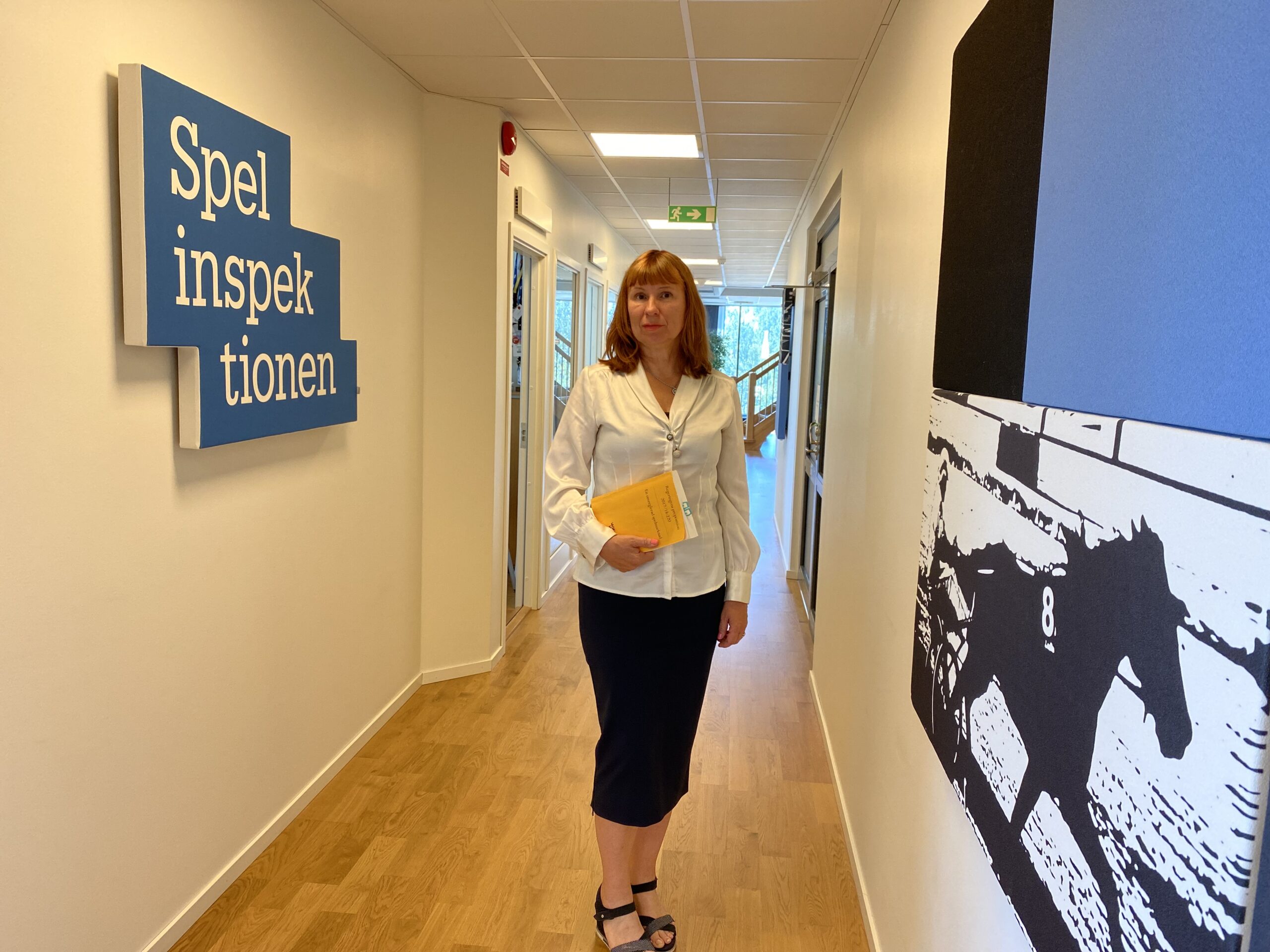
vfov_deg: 53.1
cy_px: 476
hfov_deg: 67.3
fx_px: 954
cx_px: 635
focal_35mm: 26
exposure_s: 1/94
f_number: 1.8
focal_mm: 4.25
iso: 100
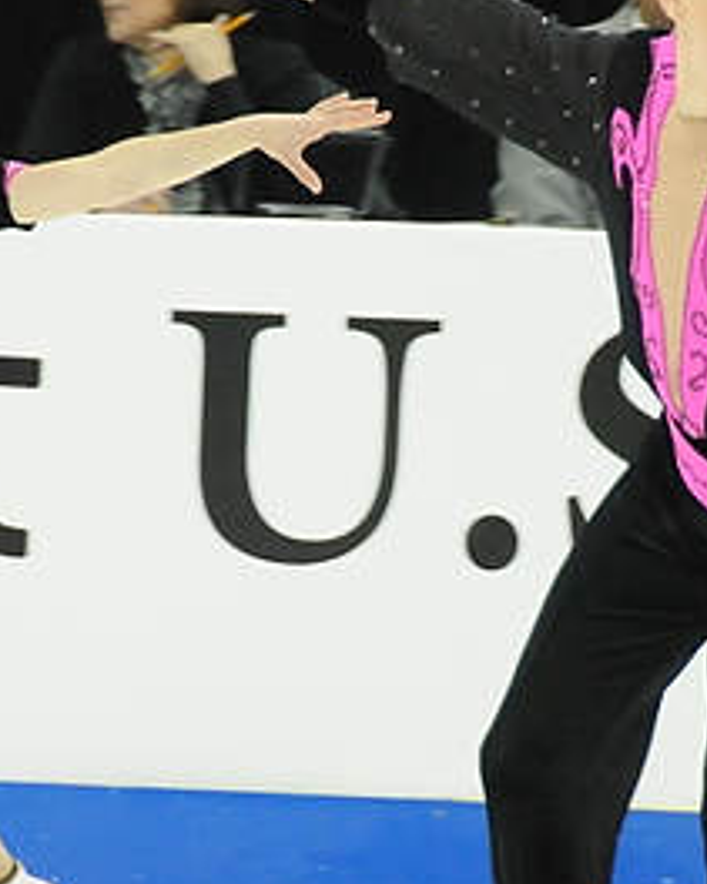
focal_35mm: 724
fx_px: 18948
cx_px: 399
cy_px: 477
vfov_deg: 2.7
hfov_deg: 2.1
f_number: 5.6
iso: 3200
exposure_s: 1/400
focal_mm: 170
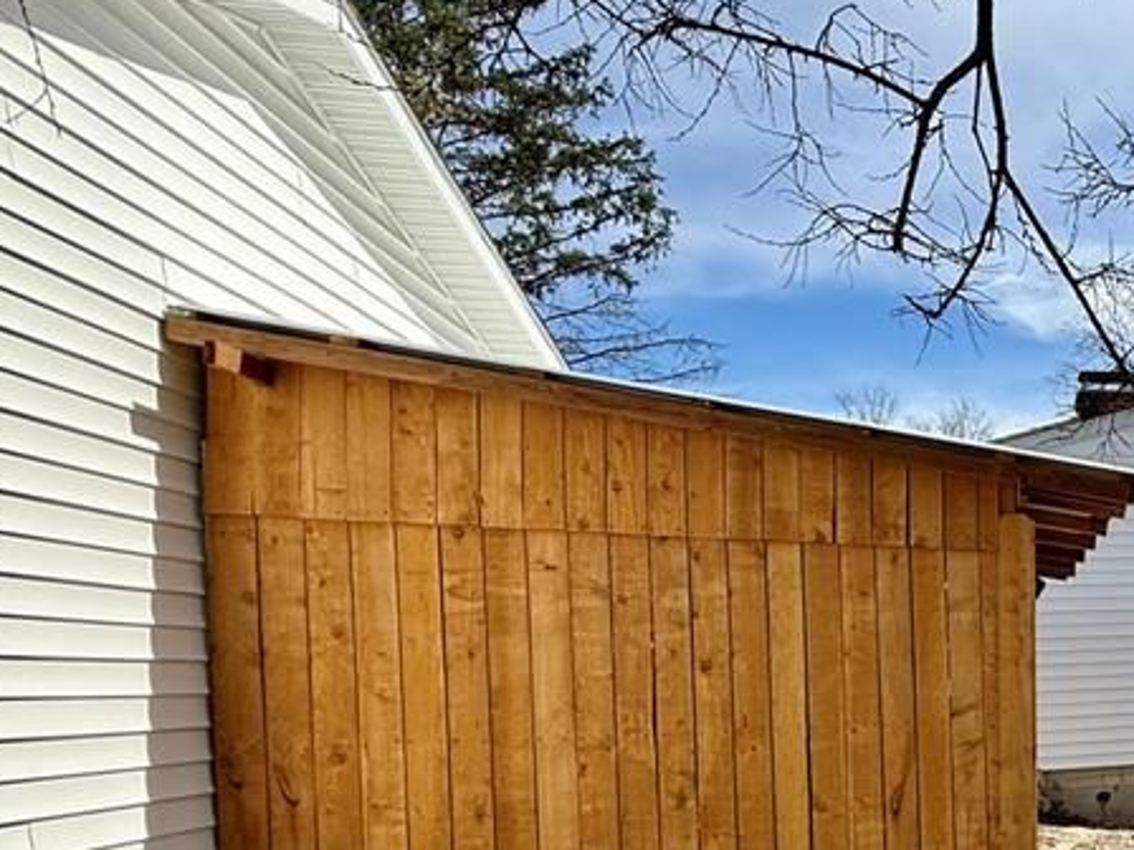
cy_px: 673
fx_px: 1048
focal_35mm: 32
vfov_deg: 42.3
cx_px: 1278
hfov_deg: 42.8
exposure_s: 1/1497
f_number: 2.2
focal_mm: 2.22
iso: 50
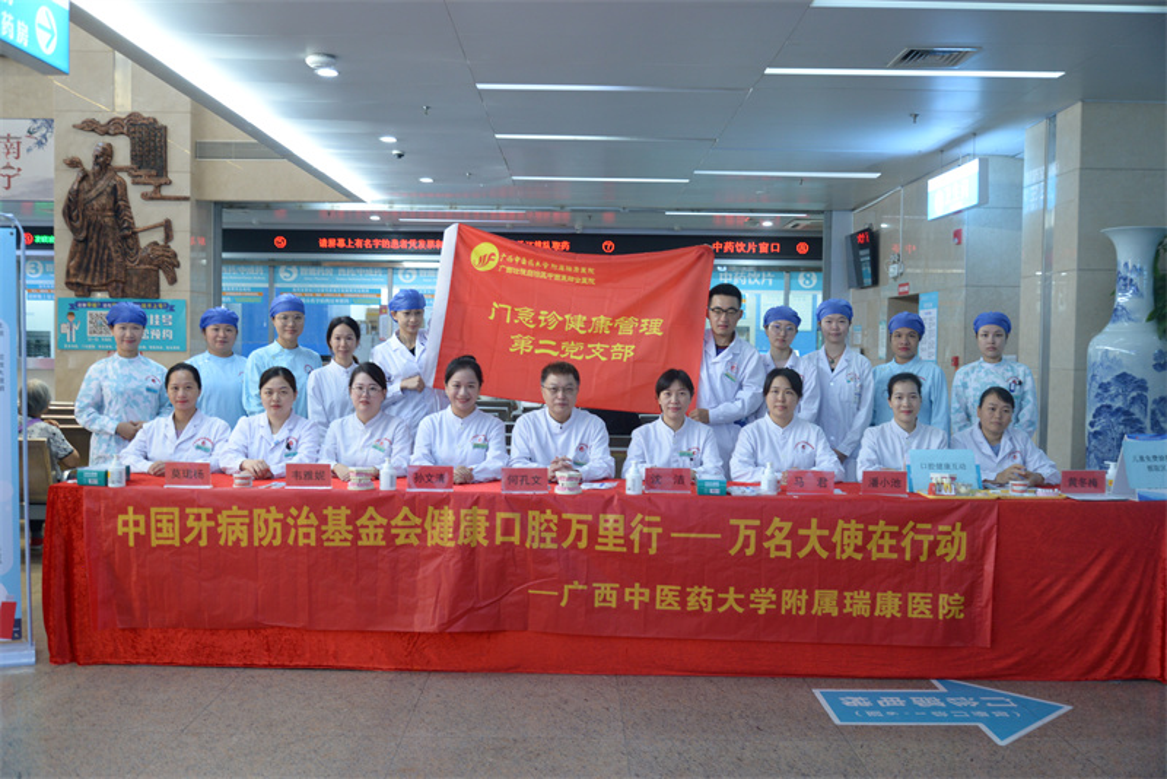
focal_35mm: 34
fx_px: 1103
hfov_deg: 55.8
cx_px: 584
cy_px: 390
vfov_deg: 38.9
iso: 900
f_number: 4
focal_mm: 34
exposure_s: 1/40
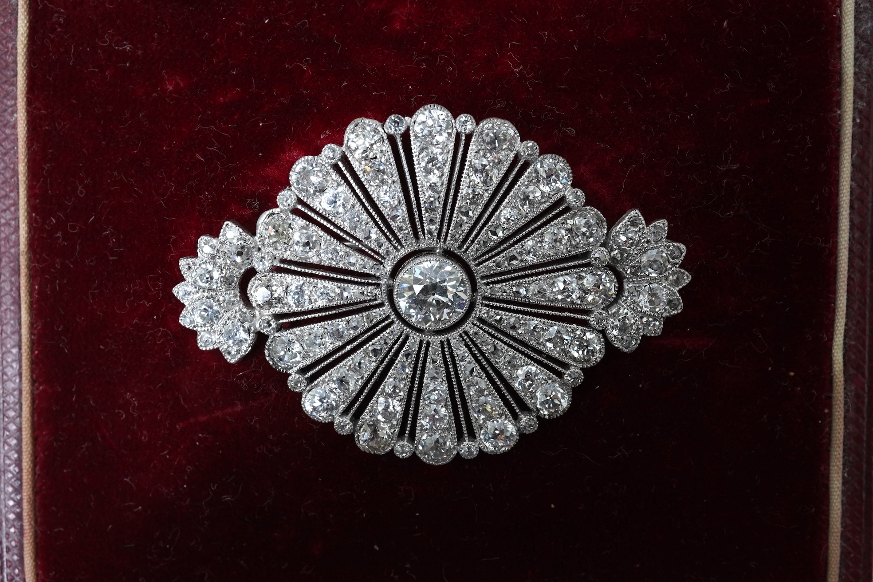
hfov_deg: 43.6
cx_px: 436
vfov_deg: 29.9
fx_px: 1091
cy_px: 291
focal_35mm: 45
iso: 640
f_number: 20
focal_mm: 30
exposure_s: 1/125
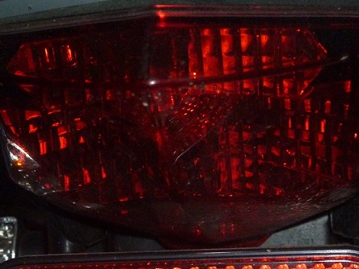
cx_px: 207
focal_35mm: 81
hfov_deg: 24.1
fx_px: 840
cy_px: 213
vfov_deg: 18.1
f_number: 4.2
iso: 400
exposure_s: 1/30
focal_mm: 8.1
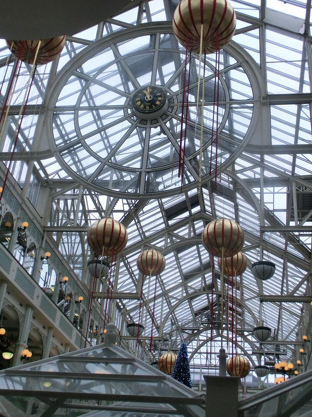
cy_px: 208
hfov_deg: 28.6
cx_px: 156
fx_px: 613
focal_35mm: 51
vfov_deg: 37.5
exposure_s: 1/100
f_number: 11.1
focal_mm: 9.09
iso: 500
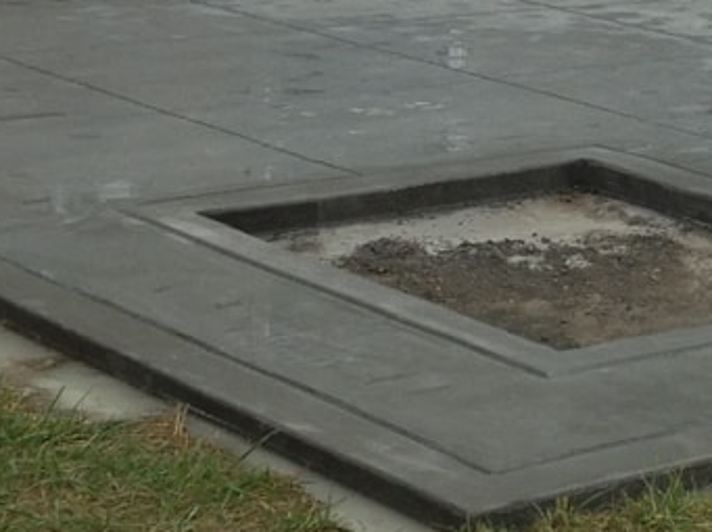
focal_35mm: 137
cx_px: 813
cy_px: 127
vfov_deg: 10.8
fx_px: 2815
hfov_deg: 14.1
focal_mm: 4.28
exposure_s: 1/123
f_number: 2.4
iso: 50
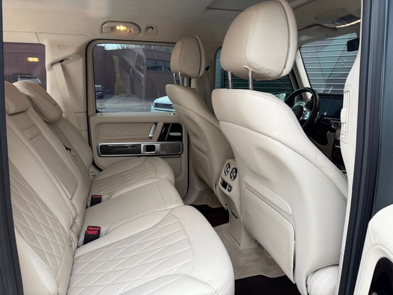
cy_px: 148
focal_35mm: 24
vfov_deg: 56.8
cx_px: 196
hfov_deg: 71.6
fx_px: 272
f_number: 1.78
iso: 50
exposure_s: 1/121
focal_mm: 6.76
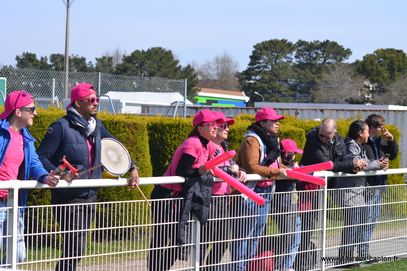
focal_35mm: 105
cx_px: 204
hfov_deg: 19.4
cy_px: 136
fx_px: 1187
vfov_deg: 13.1
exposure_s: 1/320
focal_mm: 70
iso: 100
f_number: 6.3
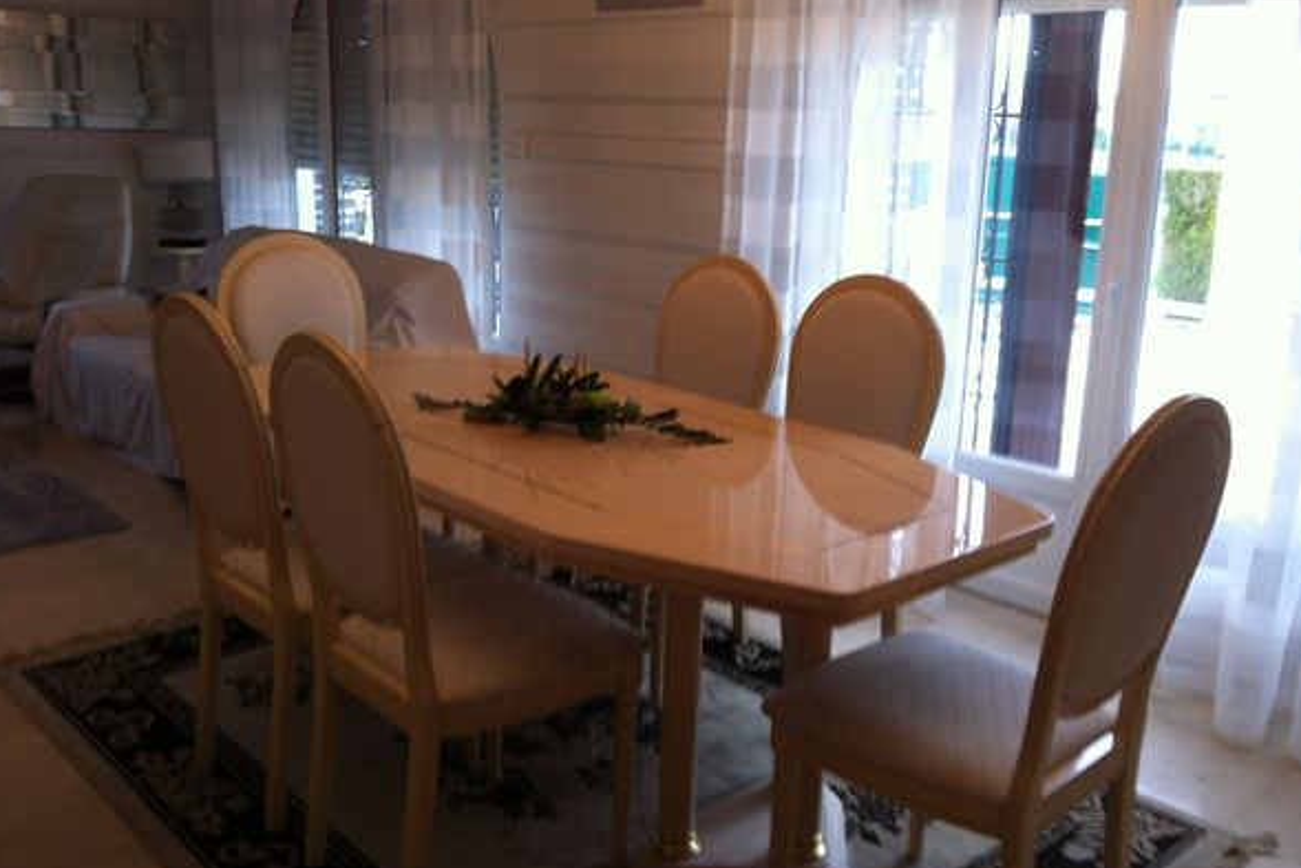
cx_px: 654
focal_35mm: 37
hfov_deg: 51.9
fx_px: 1337
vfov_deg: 35.9
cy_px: 406
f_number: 2.8
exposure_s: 1/17
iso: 100
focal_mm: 3.85
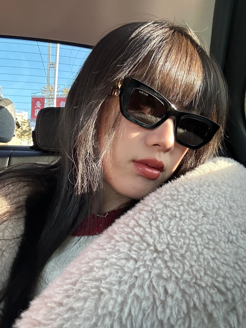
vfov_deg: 60.0
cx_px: 123
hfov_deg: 46.8
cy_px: 164
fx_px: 284
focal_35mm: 30
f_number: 1.9
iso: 320
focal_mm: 2.69
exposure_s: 1/50
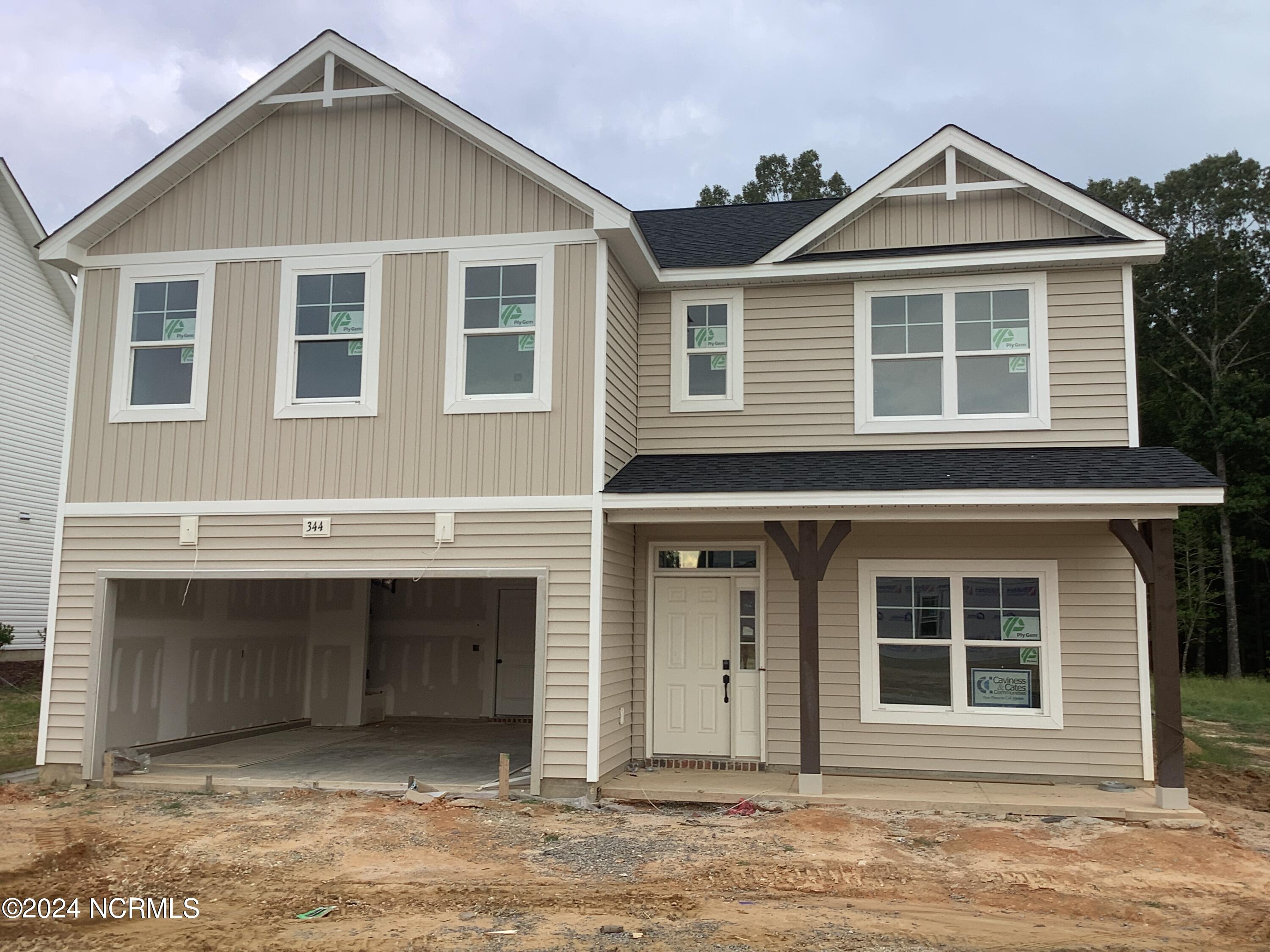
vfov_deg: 45.4
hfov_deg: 58.4
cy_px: 476
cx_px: 635
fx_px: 1137
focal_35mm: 31
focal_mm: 3.3
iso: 25
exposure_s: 1/122
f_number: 2.4
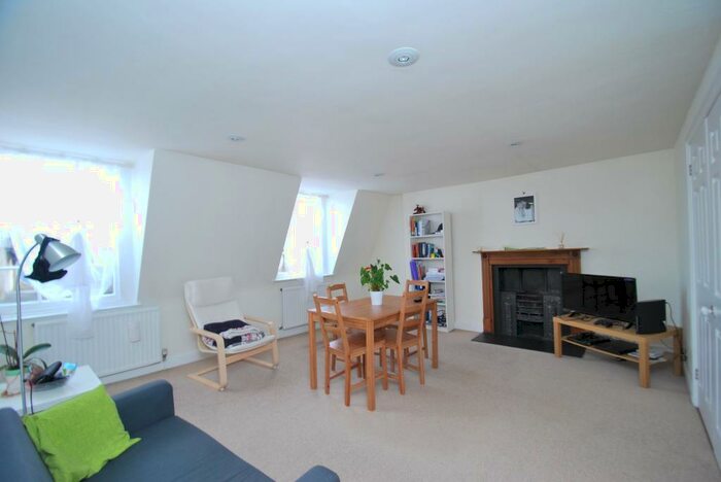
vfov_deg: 77.4
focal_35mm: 15
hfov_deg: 100.3
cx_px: 360
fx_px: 301
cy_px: 241
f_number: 3.5
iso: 400
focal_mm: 10
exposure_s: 1/10
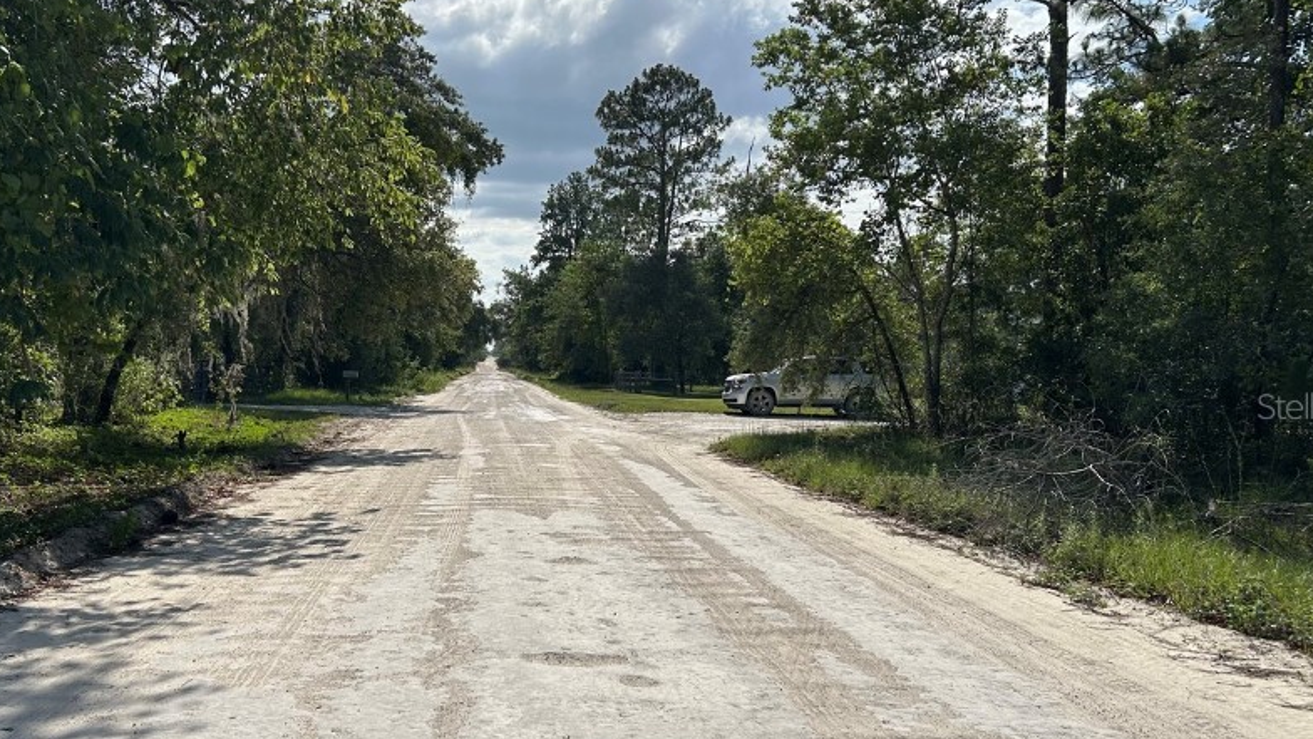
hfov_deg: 53.8
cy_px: 406
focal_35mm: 37
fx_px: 1288
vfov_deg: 32.0
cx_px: 558
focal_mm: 5.7
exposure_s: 1/8000
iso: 50
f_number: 1.5
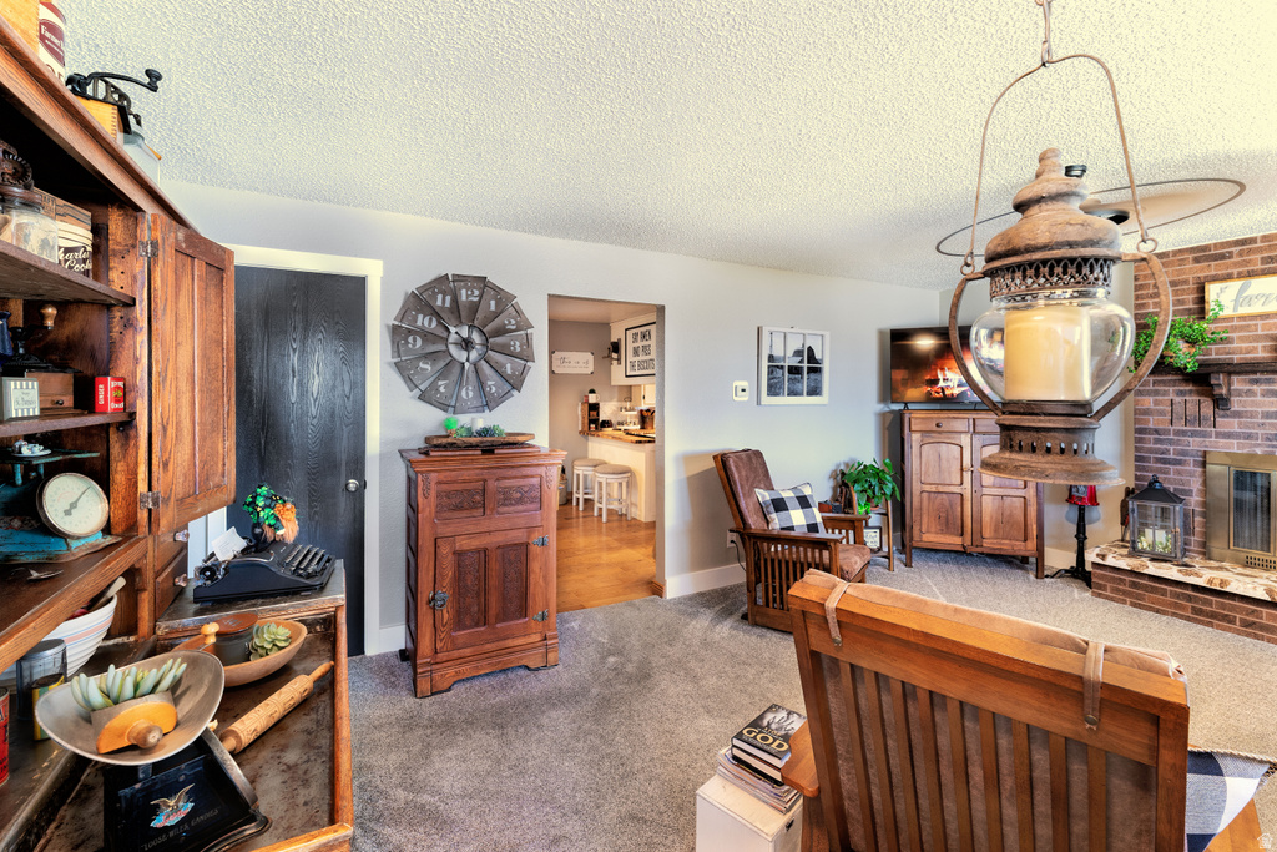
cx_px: 638
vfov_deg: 81.2
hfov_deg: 104.2
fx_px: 497
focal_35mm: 14
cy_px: 426
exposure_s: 1/8
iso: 400
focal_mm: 14
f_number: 8
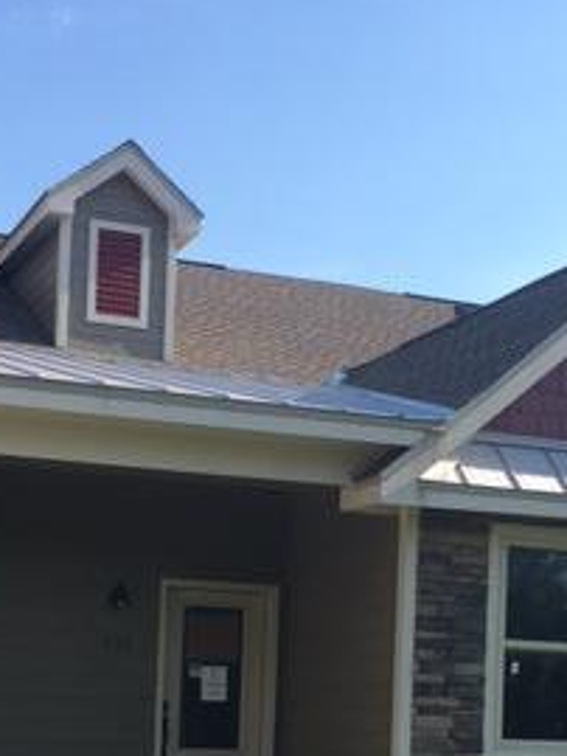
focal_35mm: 69
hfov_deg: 21.3
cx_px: 275
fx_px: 1506
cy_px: 655
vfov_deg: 27.3
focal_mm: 4.15
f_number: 2.2
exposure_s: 1/793
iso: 25
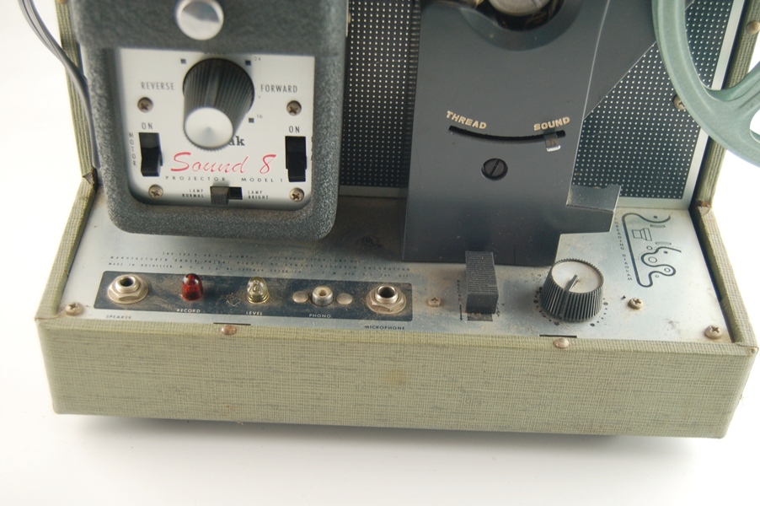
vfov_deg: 26.4
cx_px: 380
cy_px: 253
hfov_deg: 38.9
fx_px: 1076
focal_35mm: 51
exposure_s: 1/30
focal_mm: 34
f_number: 4.5
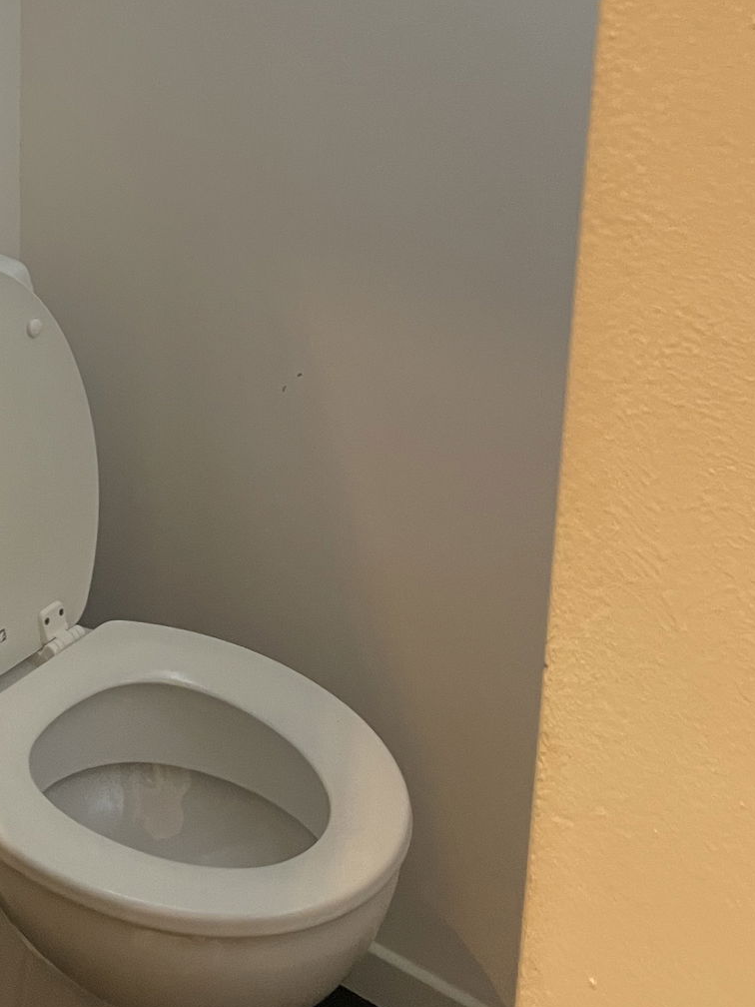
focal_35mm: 55
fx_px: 1599
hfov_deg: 25.5
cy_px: 80
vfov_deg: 33.0
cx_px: 32
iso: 200
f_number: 1.6
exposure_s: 1/50
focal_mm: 4.2
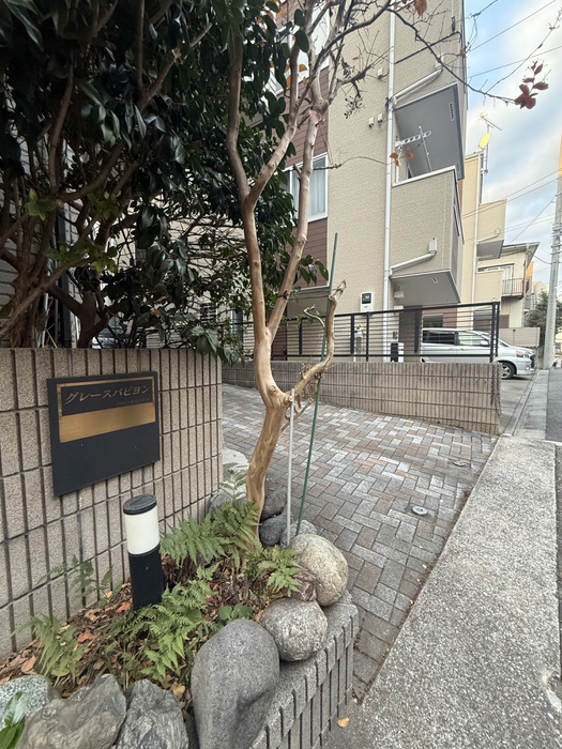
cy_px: 374
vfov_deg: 102.1
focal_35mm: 14
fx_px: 303
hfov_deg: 85.7
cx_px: 281
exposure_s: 1/99
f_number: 2.2
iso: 250
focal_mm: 2.22
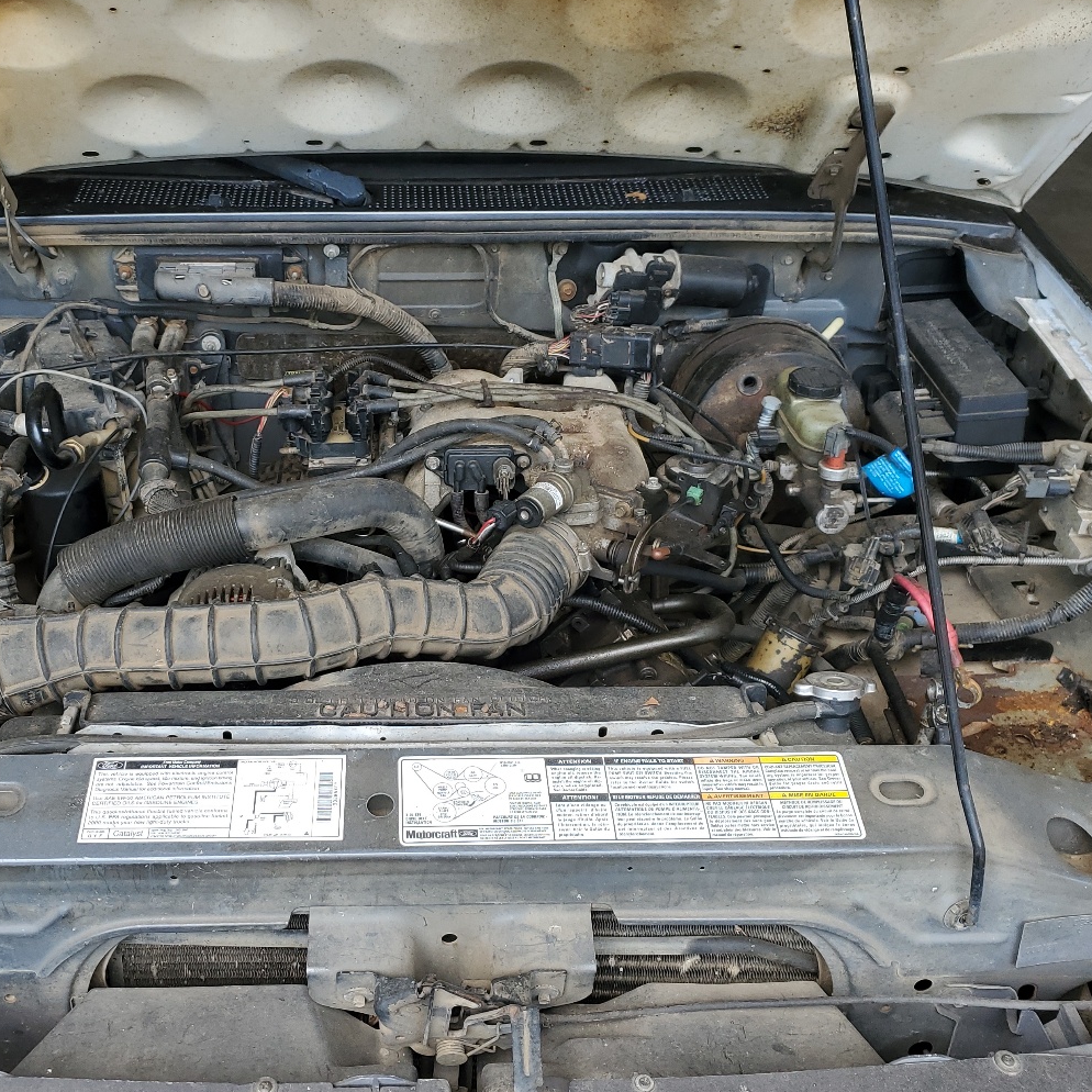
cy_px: 528
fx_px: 1321
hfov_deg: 44.7
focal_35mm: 37
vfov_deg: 44.9
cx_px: 432
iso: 50
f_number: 1.5
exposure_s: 1/357
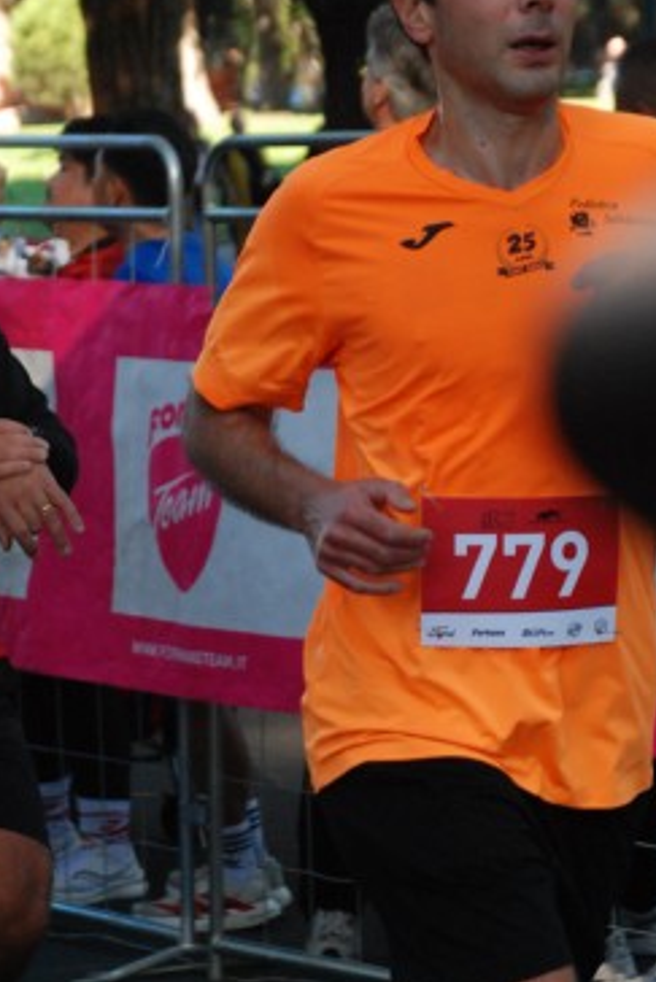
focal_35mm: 186
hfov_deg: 7.4
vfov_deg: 11.1
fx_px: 5074
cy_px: 469
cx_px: 393
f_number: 5.6
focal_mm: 75
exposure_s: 1/500
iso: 1000
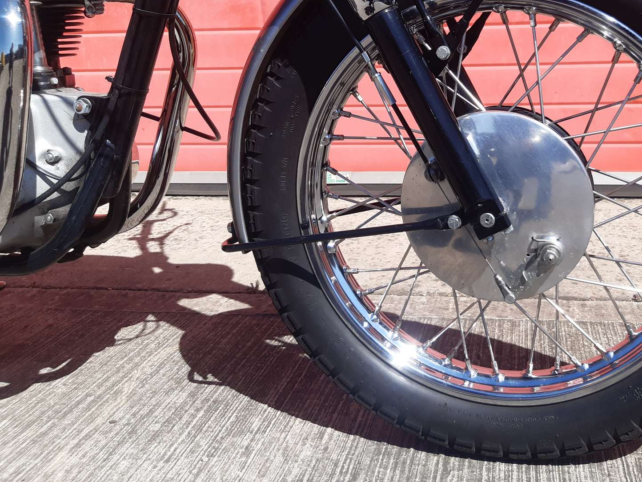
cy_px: 165
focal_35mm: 36
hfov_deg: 50.3
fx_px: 668
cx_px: 437
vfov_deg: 39.2
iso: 40
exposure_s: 1/1684
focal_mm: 3.92
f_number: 1.7
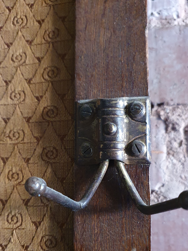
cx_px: 102
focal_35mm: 35
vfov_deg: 52.2
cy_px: 153
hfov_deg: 40.7
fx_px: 253
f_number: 1.5
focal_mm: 4.32
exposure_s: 1/33
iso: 640
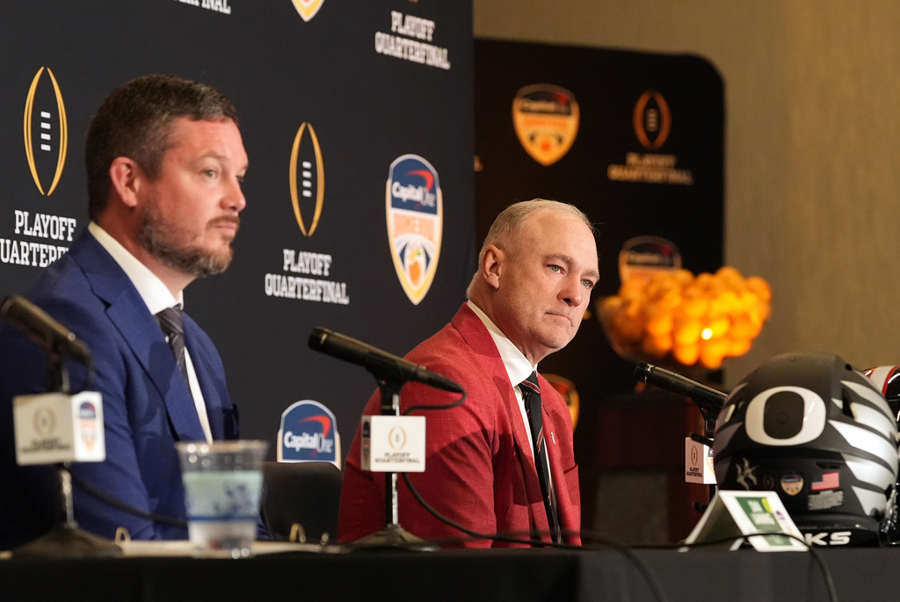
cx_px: 450
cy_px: 301
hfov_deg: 12.0
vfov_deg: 8.0
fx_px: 4279
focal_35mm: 171
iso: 4000
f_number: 4
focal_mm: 114
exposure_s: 1/200
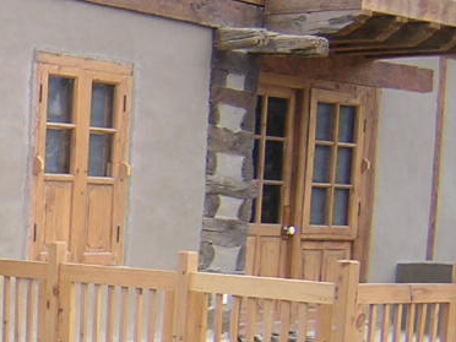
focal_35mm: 99
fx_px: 1304
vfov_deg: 14.7
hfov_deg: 18.4
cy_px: 343
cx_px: -151
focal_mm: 4.7
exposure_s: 1/519
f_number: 2.6
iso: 100
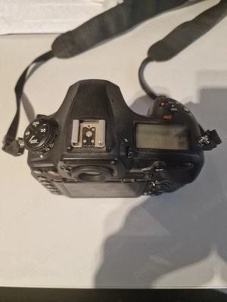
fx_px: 201
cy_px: 151
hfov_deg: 58.9
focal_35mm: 23
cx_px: 114
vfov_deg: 73.9
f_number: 1.8
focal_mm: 6.4
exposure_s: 1/50
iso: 640
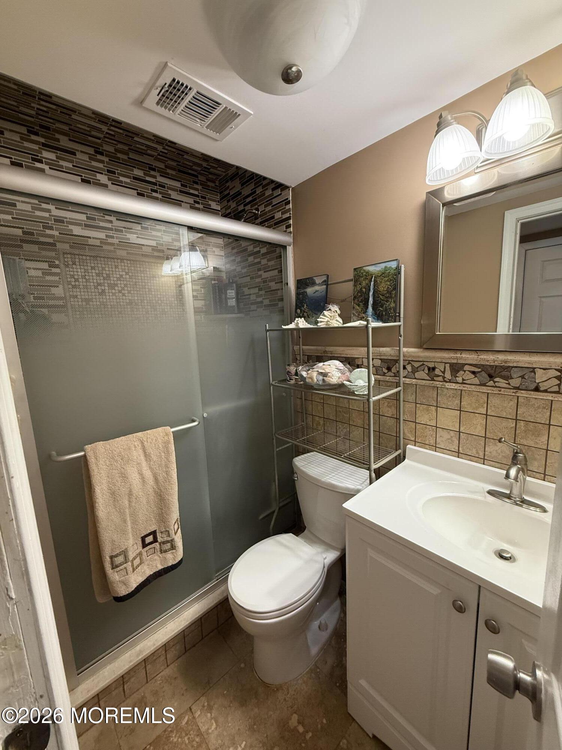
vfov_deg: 102.1
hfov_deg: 85.7
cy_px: 375
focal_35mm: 14
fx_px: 303
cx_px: 281
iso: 400
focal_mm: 2.22
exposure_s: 1/120
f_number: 2.2
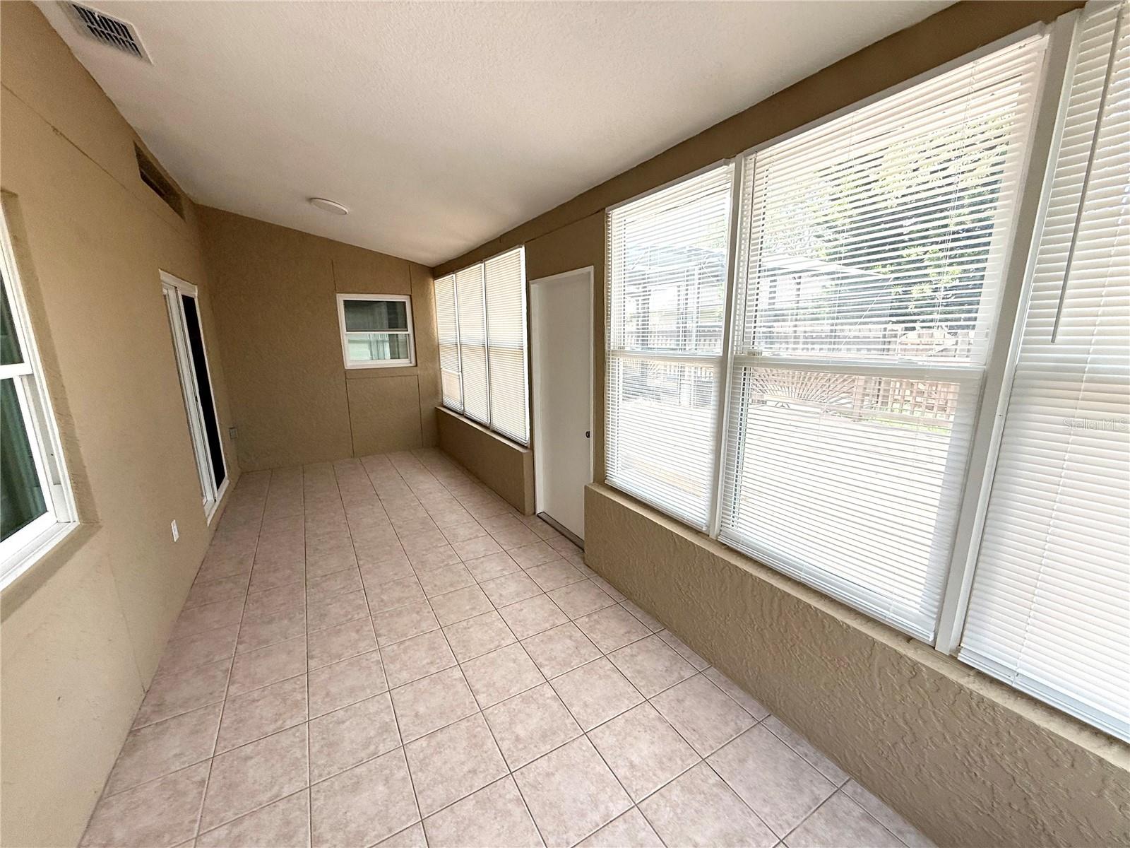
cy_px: 424
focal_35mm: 14
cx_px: 565
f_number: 2.2
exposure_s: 1/174
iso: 64
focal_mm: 2.22
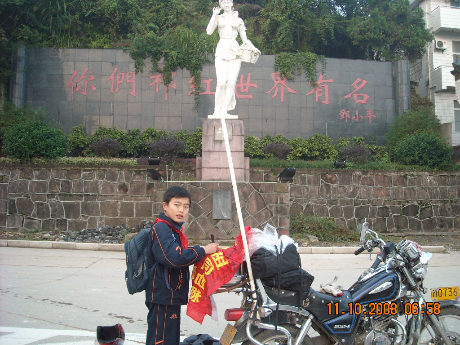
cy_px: 172
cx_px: 230
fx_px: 465
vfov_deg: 40.7
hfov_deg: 52.6
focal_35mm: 35
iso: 118
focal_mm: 5.7
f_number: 2.8
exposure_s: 1/60
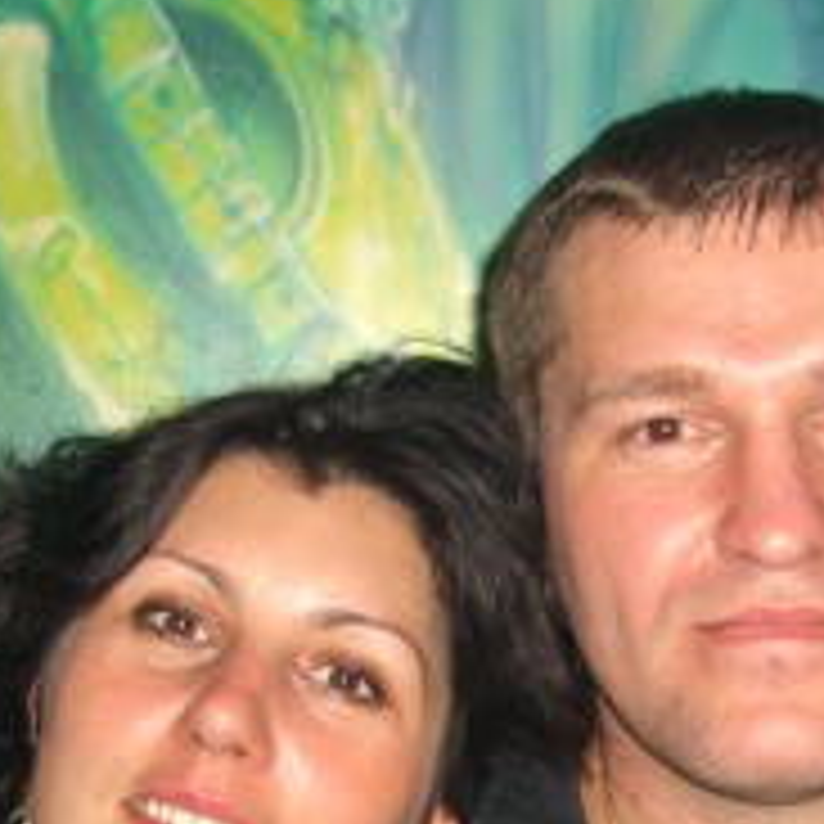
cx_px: 599
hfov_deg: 15.8
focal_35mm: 110
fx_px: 2962
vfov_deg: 15.4
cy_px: 941
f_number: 2.8
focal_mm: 7.9
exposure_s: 1/60
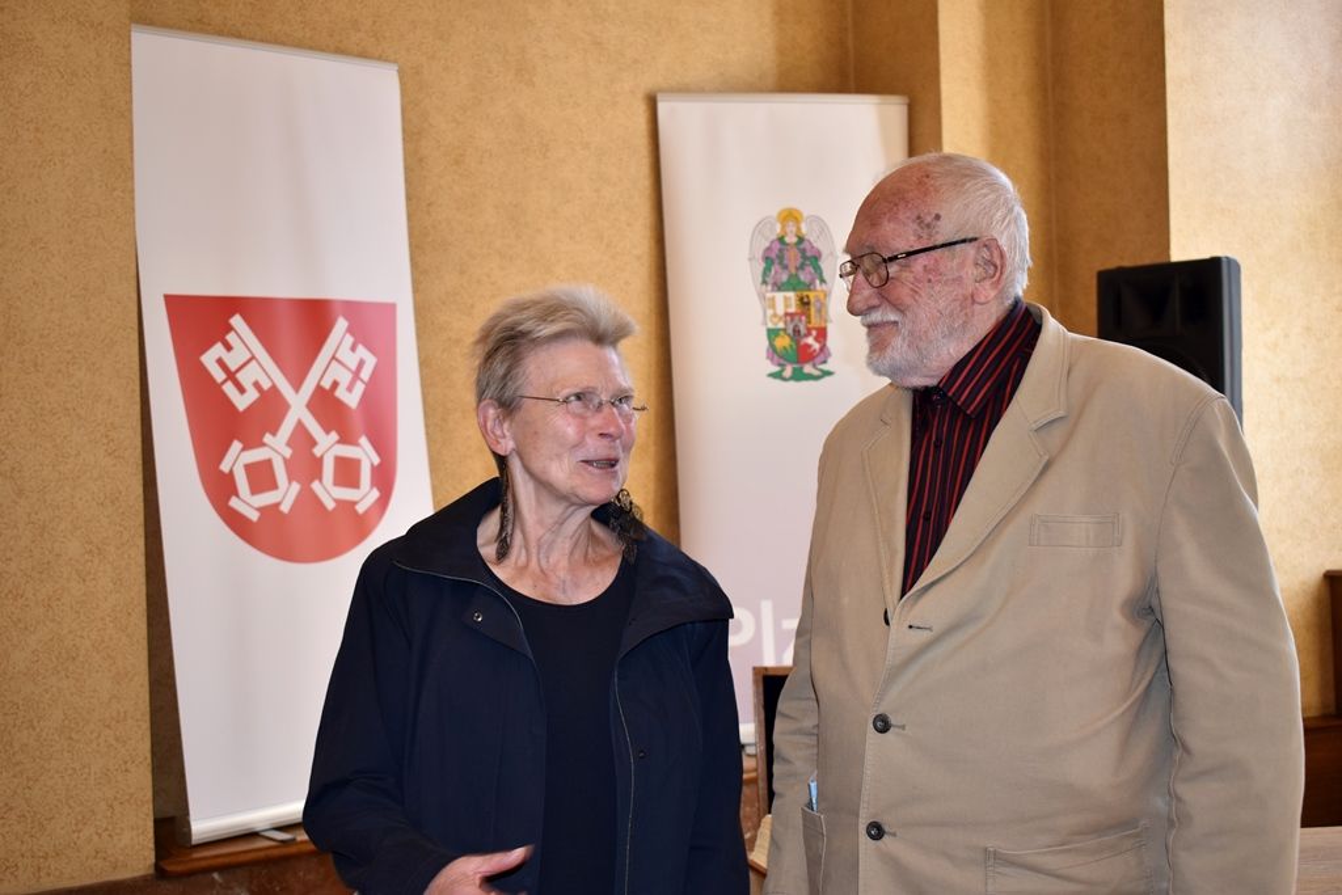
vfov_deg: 30.9
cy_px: 448
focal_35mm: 44
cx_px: 671
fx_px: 1622
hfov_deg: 45.0
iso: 360
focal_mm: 29
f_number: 4.2
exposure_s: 1/60
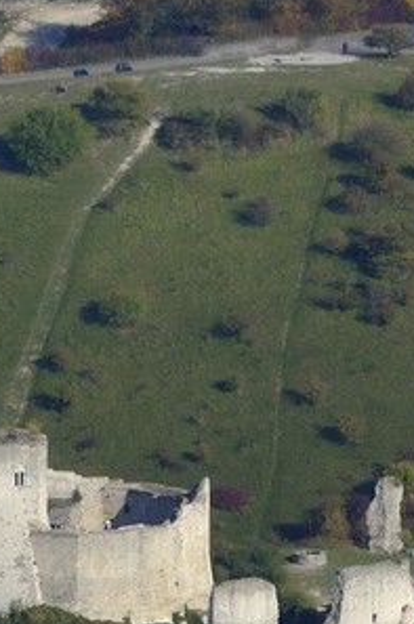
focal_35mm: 728
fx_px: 12601
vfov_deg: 2.8
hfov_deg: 1.9
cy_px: 1624
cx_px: 247
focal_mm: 135
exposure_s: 1/800
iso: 400
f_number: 10
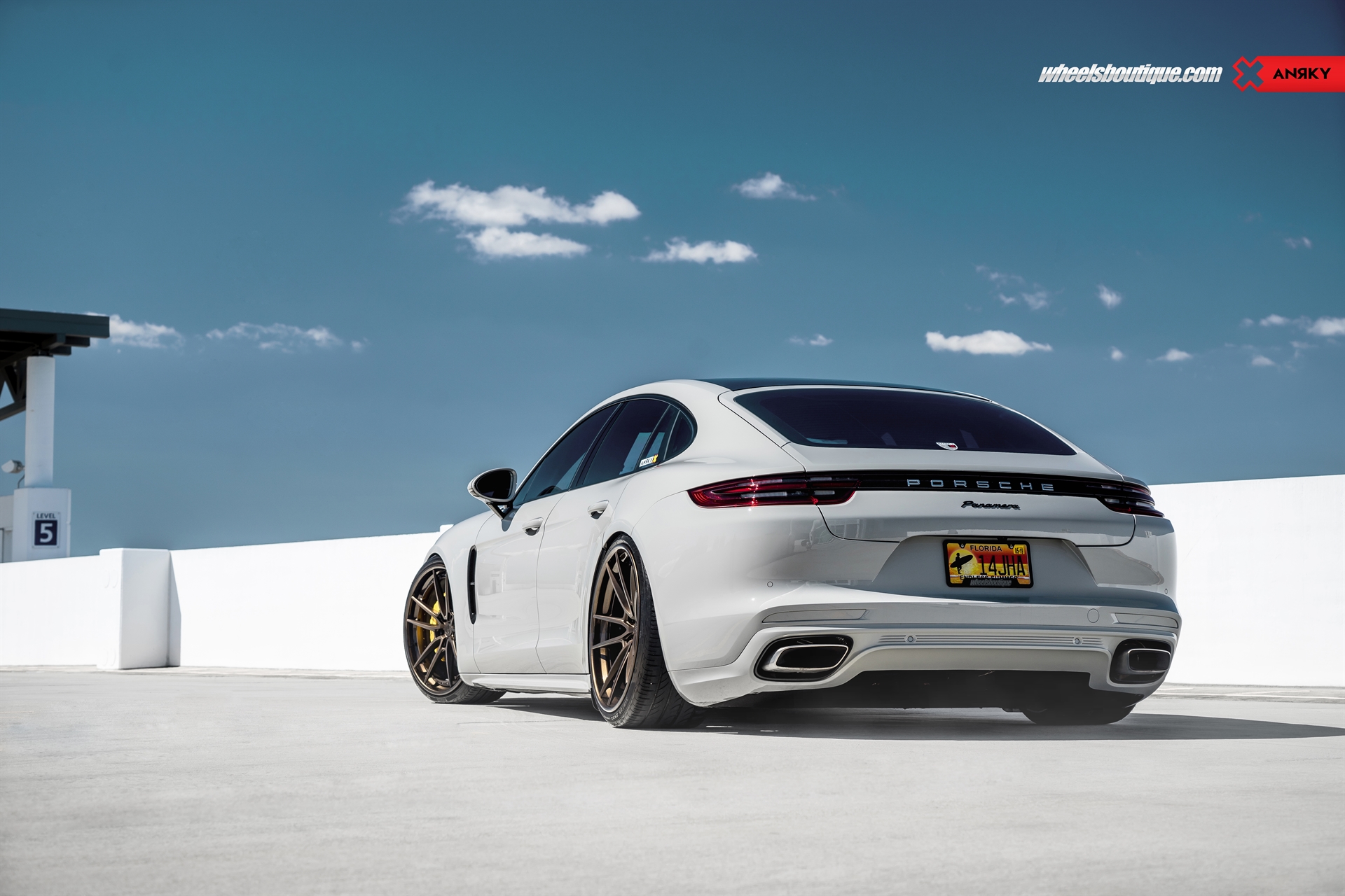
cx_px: 672
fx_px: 2615
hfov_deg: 28.8
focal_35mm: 70
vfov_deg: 19.5
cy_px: 448
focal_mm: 70
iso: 100
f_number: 6.3
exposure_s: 1/250
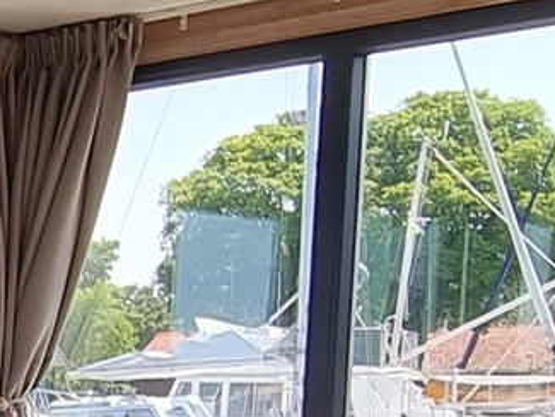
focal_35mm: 100
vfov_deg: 13.8
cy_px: 643
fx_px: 1604
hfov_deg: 16.1
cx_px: -490
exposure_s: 1/506
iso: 50
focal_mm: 2.2
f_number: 2.2
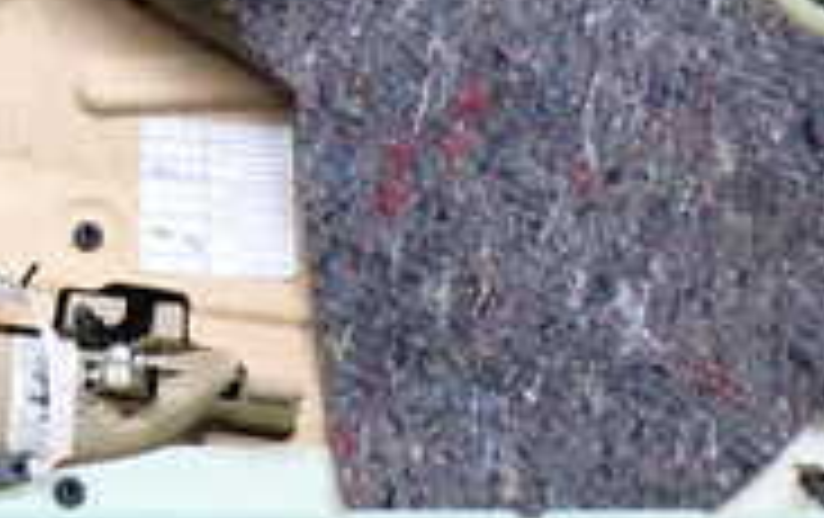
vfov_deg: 12.3
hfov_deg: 19.3
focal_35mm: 104
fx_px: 2339
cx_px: -23
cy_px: -140
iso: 100
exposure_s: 1/200
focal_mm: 5.4
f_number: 2.3
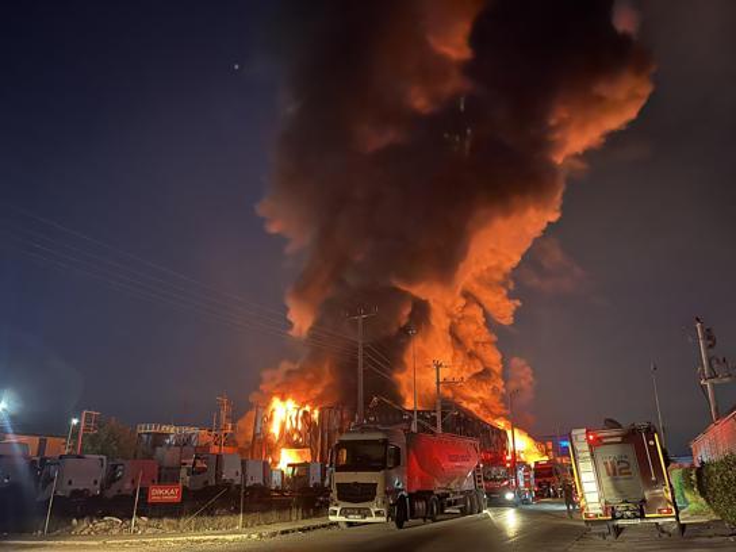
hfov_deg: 67.3
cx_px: 368
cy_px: 276
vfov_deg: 53.1
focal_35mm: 26
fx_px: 553
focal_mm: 5.1
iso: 1600
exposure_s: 1/14
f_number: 1.6
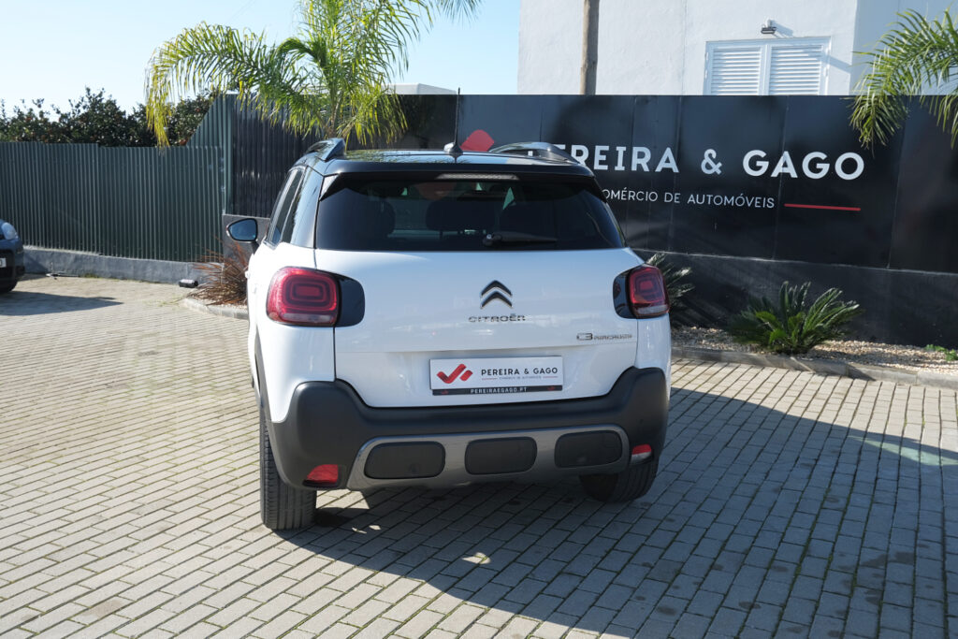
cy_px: 320
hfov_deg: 57.2
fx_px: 878
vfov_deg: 40.0
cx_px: 479
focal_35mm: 33
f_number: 9
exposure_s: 1/160
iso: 160
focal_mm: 22.1
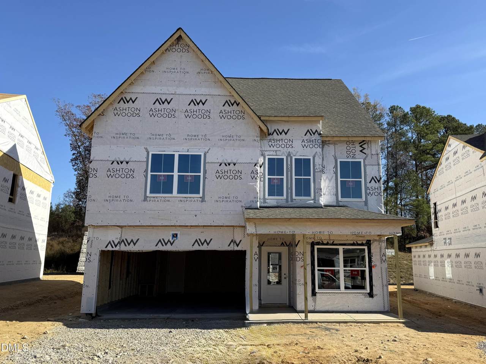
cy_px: 182
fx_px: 337
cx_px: 243
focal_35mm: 24
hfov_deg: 71.6
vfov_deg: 56.8
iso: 80
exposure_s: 1/4167
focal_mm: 6.76
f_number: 1.78
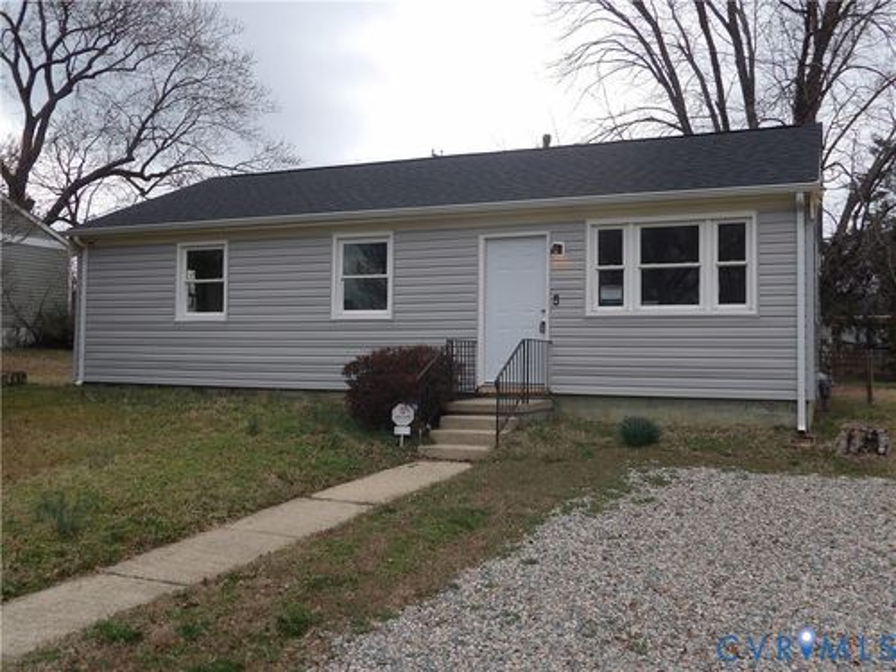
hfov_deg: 55.4
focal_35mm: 33
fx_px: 854
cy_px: 336
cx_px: 448
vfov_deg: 42.9
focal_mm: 5.9
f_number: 3.6
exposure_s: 1/253
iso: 100
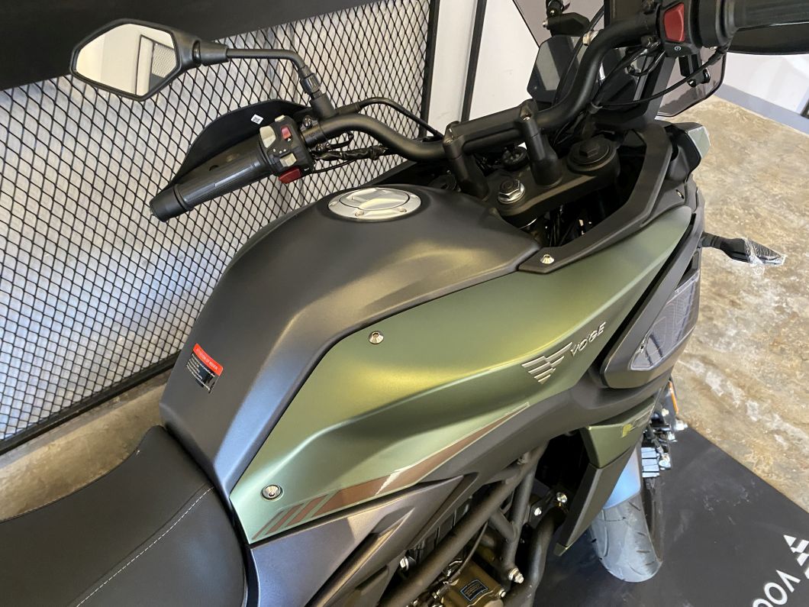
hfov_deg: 67.3
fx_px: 608
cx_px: 404
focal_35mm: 26
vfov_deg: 53.1
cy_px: 304
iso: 500
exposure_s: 1/57
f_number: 1.8
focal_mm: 4.25
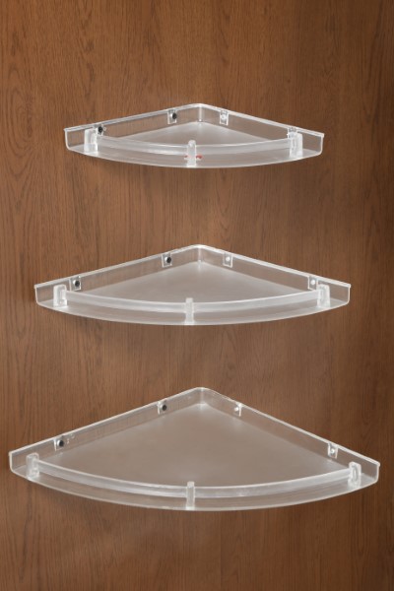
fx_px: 1527
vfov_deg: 21.9
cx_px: 197
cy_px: 296
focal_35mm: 93
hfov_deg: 14.7
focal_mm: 62
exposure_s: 1/50
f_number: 16
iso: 250
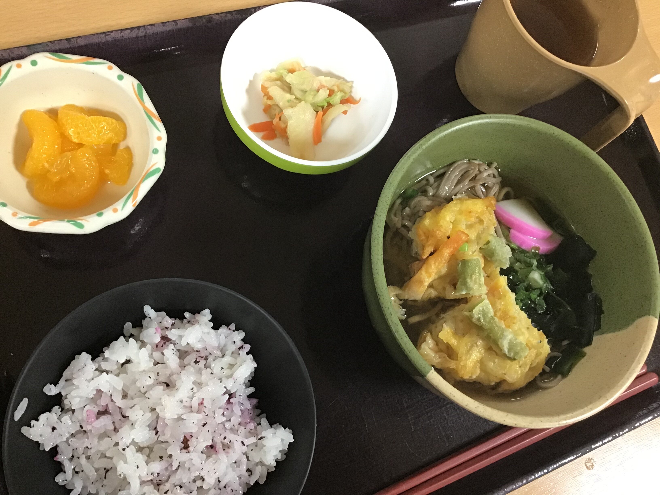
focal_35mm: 31
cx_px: 330
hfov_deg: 58.4
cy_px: 248
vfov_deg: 45.4
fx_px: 591
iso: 125
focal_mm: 3.3
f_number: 2.4
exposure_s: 1/30
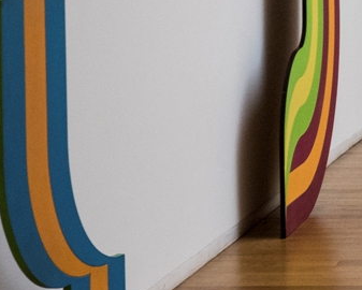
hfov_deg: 12.1
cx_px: 662
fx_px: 1565
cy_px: -43
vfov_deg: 10.4
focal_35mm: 146
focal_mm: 23
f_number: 3.2
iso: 1600
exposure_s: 1/200
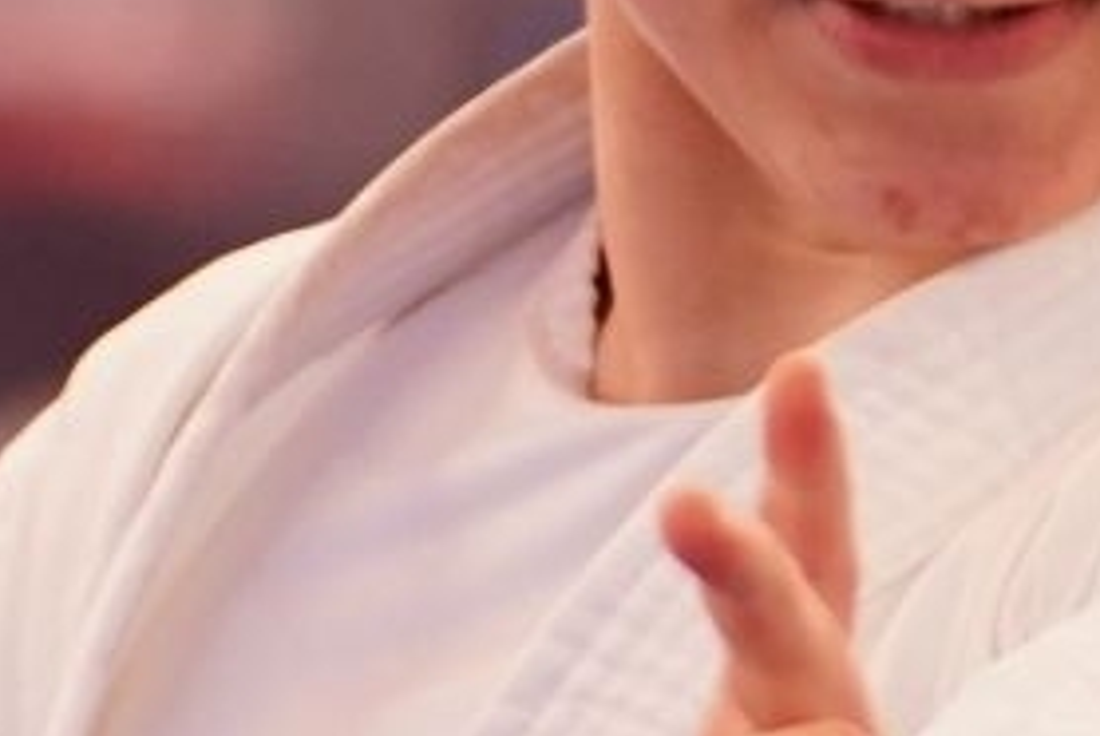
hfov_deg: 1.2
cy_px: 839
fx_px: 52212
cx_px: 696
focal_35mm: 1707
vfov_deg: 0.8
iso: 1000
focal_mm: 176
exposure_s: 1/500
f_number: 2.8
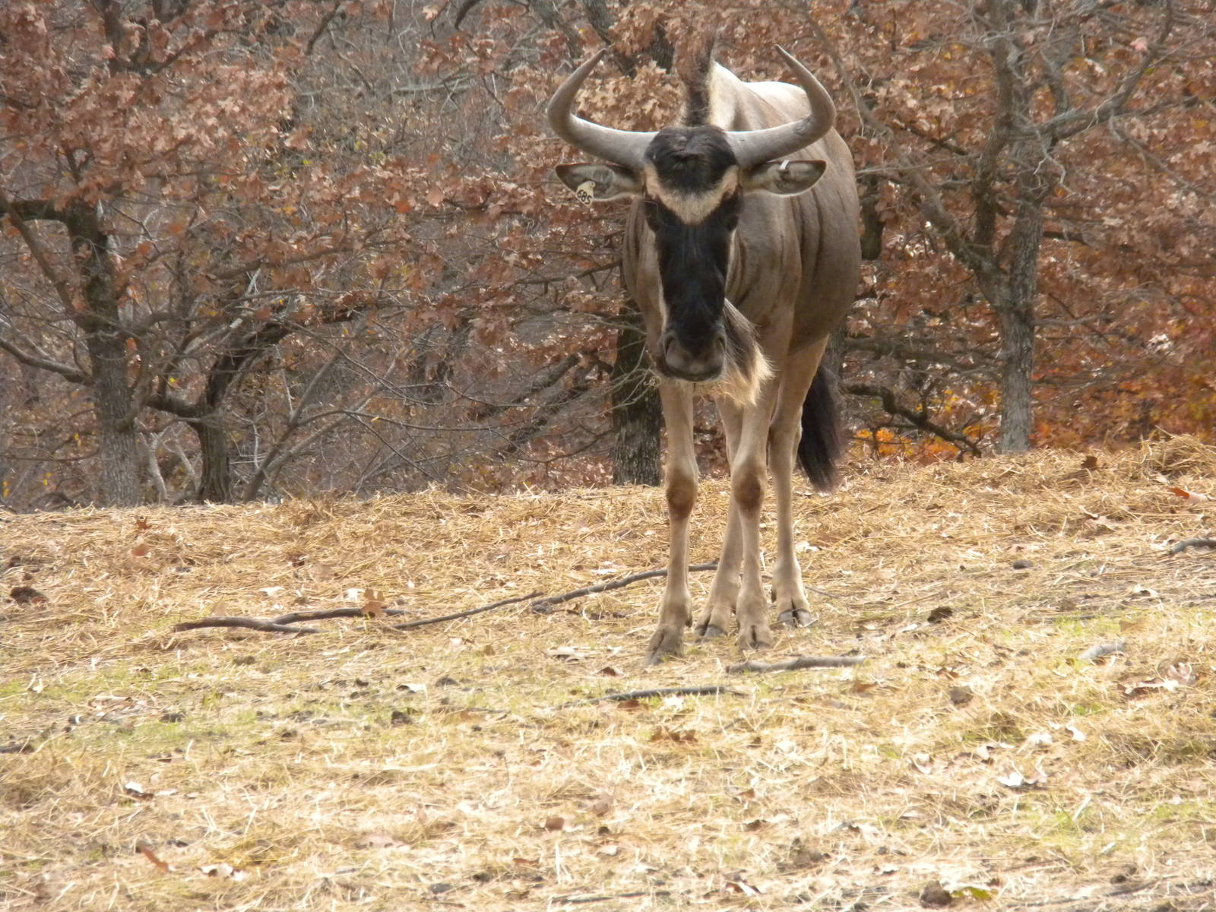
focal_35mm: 260
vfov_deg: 5.7
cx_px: 608
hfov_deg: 7.6
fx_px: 9133
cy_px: 456
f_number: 5.3
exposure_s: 1/392
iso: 400
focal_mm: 46.2
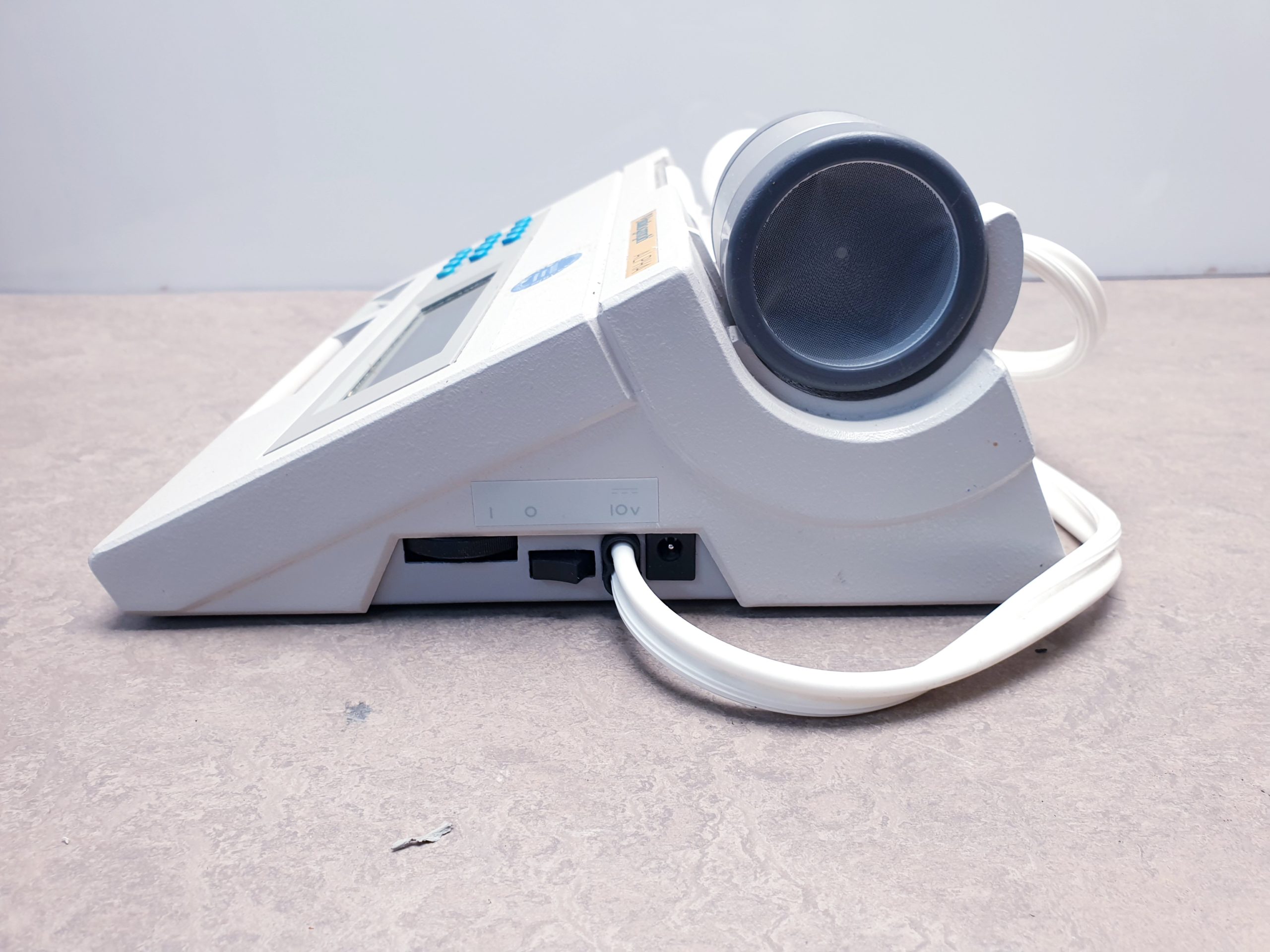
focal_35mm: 26
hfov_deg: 67.3
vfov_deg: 53.1
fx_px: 954
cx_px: 635
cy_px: 476
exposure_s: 1/50
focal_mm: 4.3
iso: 50
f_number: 2.4
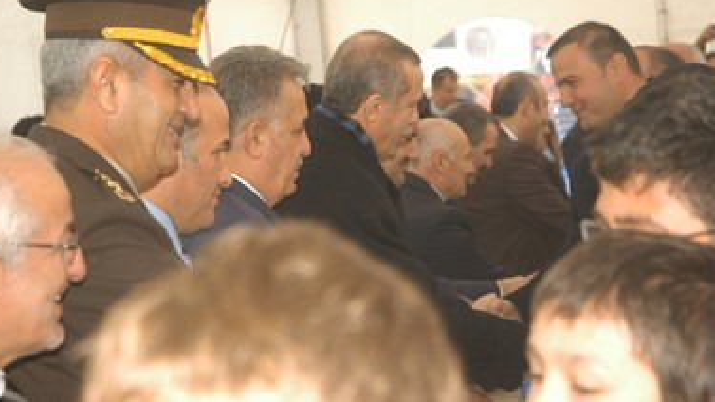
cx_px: 338
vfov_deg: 11.5
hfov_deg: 20.4
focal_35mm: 105
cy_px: 119
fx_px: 1991
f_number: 4.5
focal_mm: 56
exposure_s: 1/60
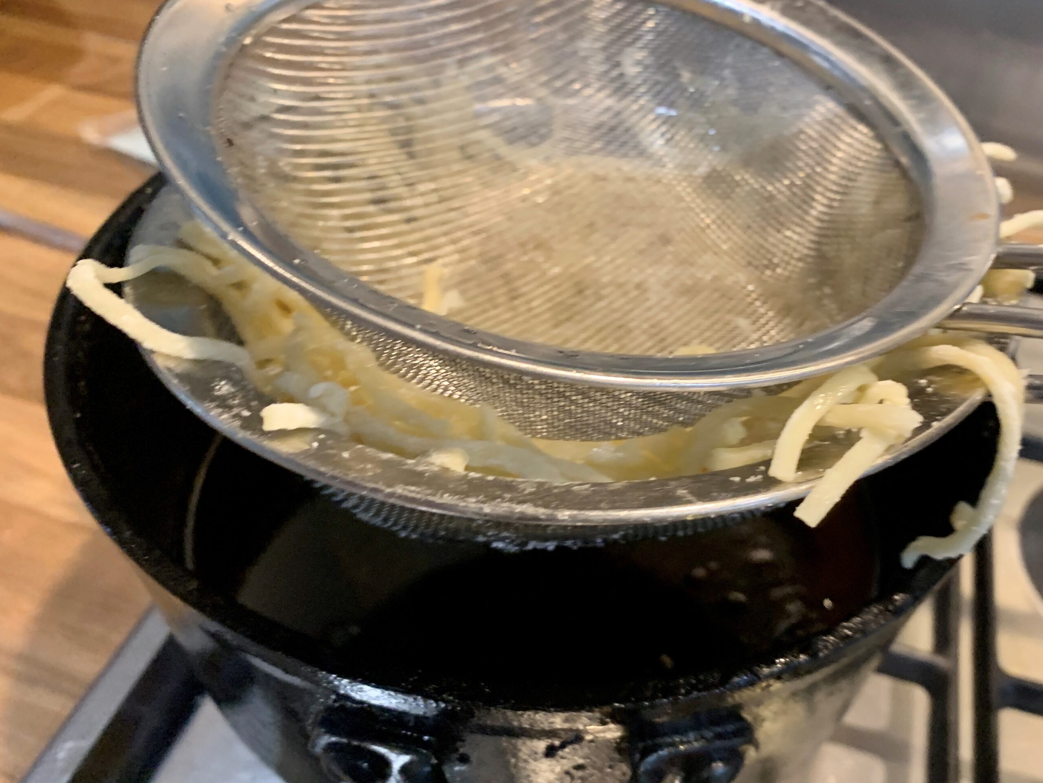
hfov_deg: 67.3
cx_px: 522
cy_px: 392
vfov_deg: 53.1
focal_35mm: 26
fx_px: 784
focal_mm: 4.25
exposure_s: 1/33
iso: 250
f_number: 1.8
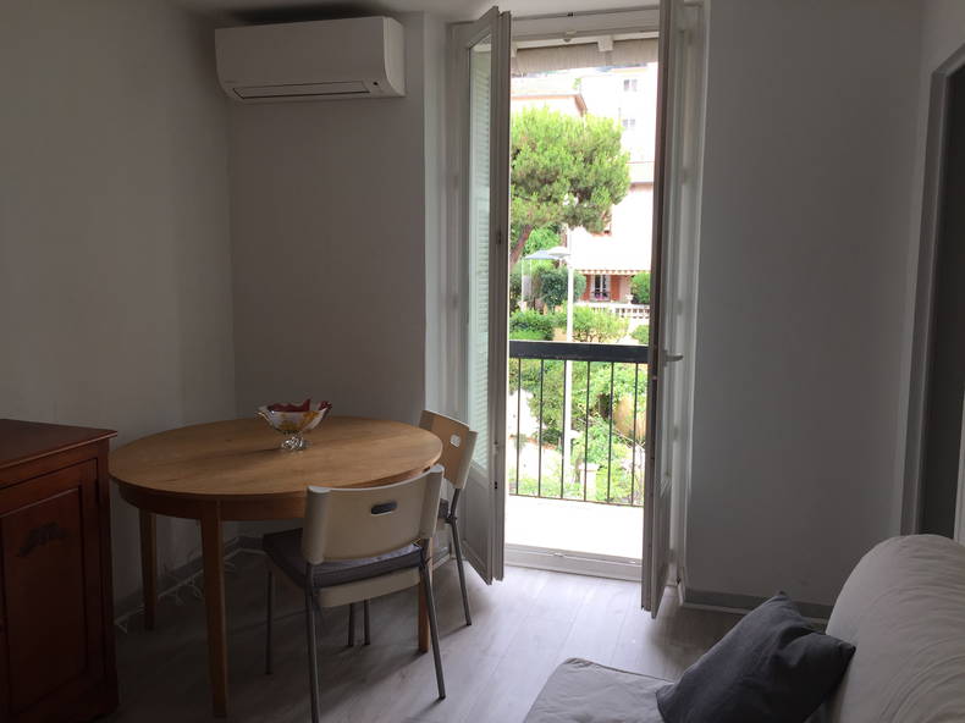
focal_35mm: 29
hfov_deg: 61.7
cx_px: 482
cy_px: 362
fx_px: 808
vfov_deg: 48.2
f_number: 2.2
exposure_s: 1/125
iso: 32
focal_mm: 4.15
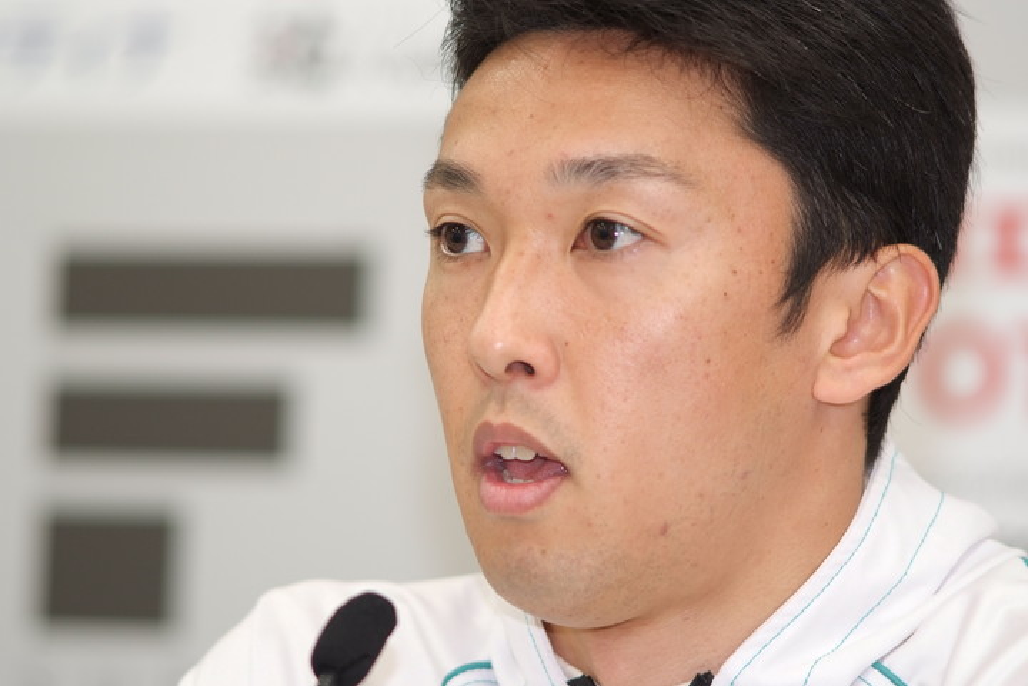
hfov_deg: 7.6
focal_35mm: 270
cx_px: 514
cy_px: 343
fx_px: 7709
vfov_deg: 5.1
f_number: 2.8
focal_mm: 180
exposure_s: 1/125
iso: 400
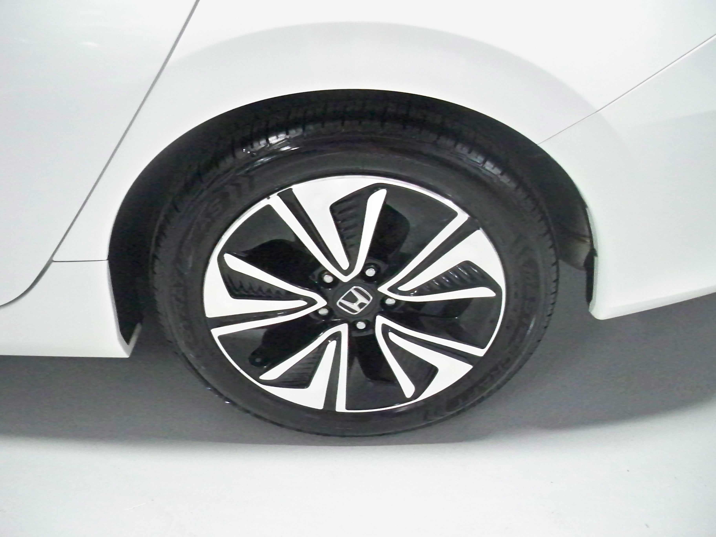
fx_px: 724
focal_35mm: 35
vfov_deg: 40.7
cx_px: 358
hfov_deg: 52.6
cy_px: 268
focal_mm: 6.3
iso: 2000
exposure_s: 1/60
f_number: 3.1
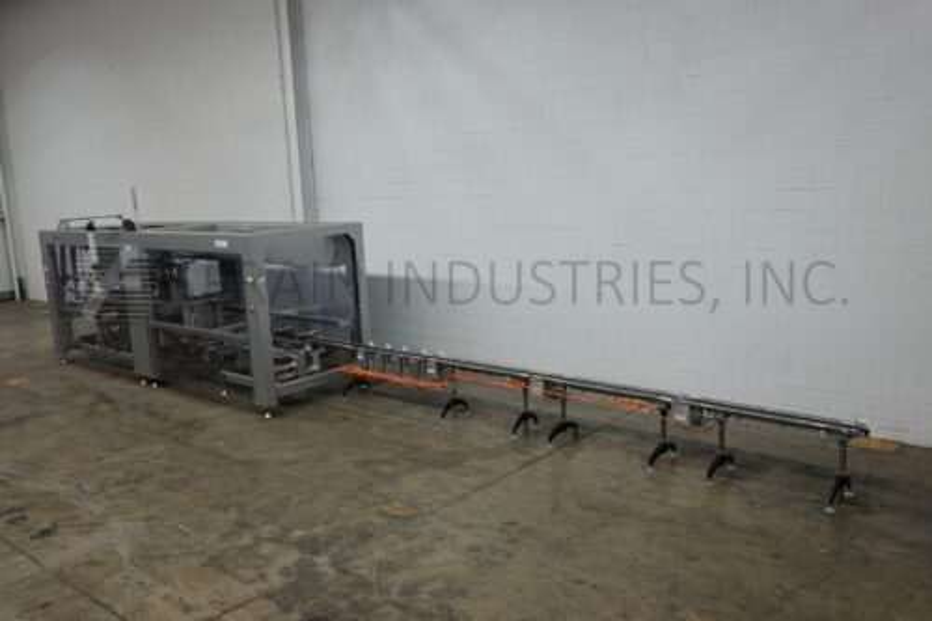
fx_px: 828
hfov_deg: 58.7
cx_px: 466
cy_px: 310
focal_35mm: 32
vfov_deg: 41.1
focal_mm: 11.76
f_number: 3.5
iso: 125
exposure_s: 1/50
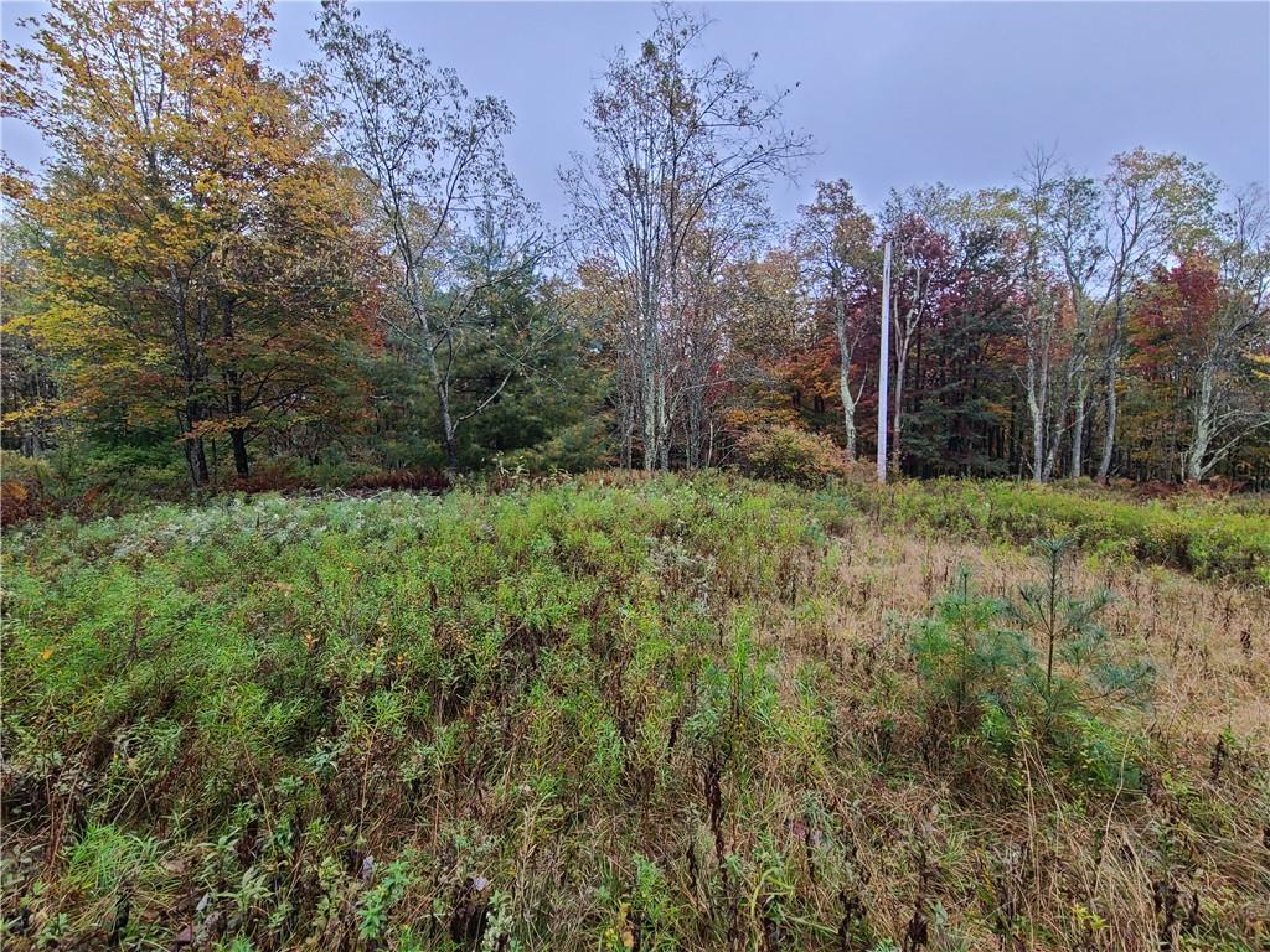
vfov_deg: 89.9
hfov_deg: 106.2
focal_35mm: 13
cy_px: 476
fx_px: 477
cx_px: 635
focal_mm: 2.2
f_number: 2.2
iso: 50
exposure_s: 1/199
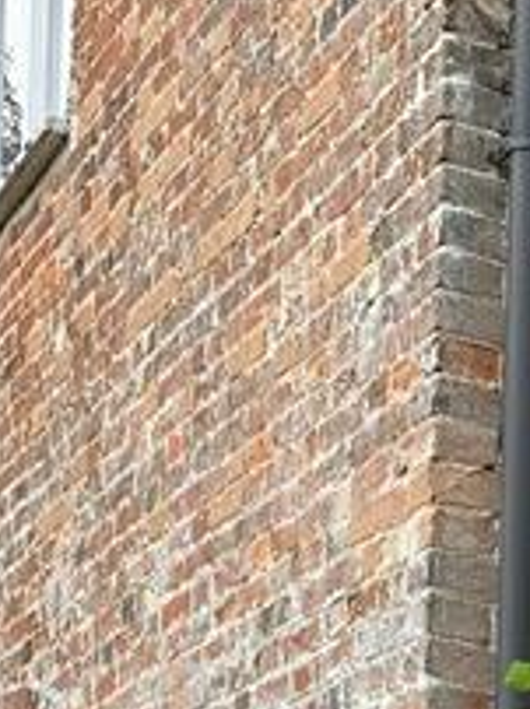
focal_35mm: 132
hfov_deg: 10.1
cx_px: 1151
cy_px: 1278
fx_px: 2700
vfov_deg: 13.4
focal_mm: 4.25
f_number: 1.8
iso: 25
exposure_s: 1/368
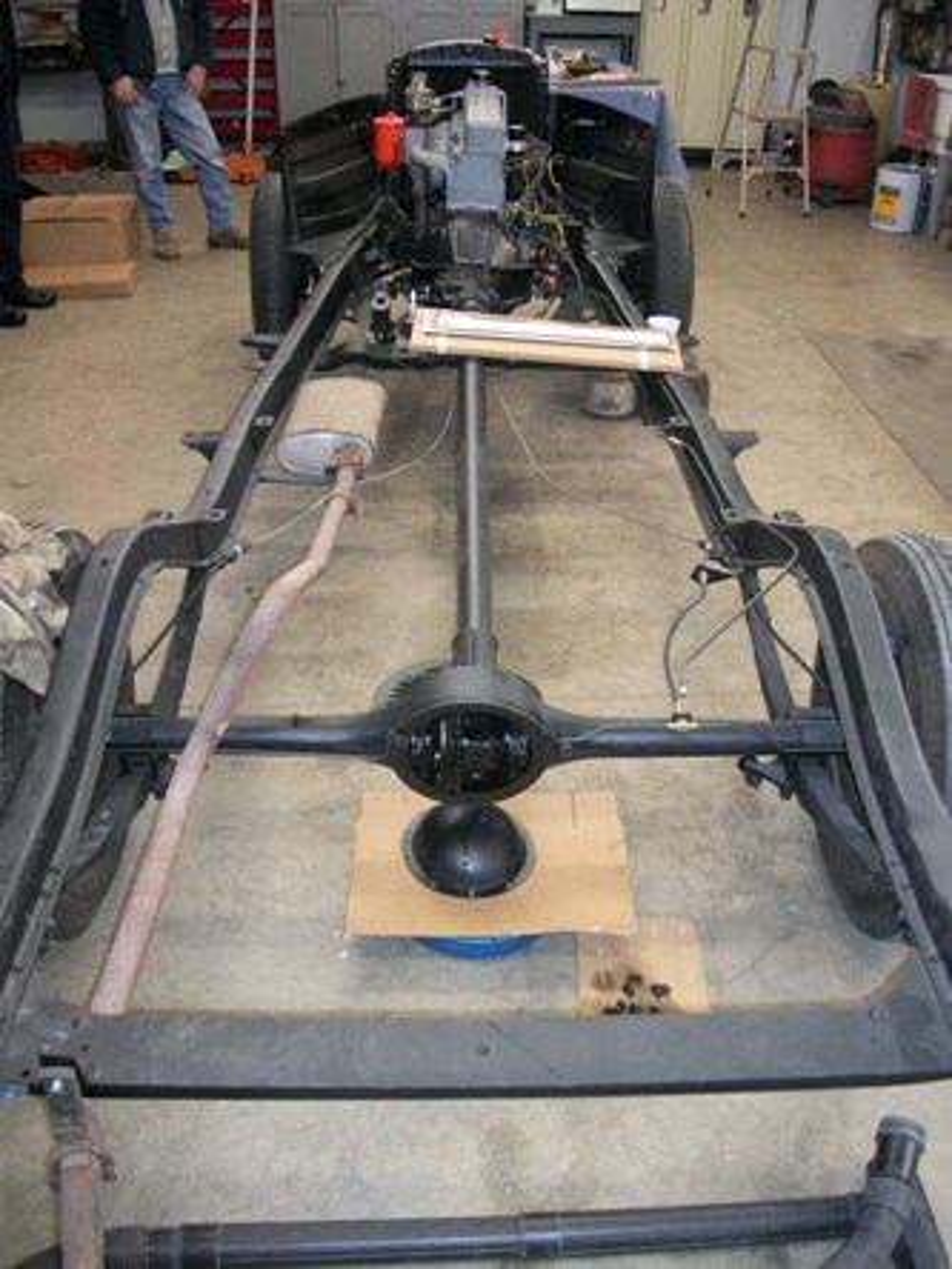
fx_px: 1173
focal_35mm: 32
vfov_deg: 56.8
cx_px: 476
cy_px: 634
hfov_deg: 44.2
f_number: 2.9
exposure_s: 1/30
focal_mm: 5.7
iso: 250
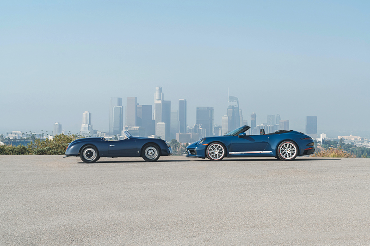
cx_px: 185
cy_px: 123
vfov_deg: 19.4
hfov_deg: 28.8
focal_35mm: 70
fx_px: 719
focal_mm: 70
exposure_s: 1/200
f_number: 8
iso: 100
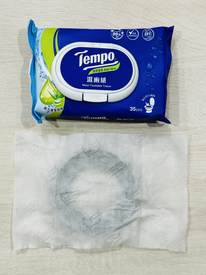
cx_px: 103
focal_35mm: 48
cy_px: 138
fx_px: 381
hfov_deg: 30.3
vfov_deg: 39.7
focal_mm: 6.86
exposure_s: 1/60
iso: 80
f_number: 1.78
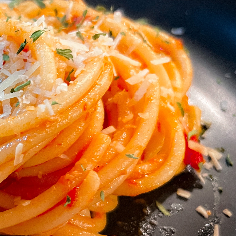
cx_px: -7
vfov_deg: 28.6
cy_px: 137
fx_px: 463
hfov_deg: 26.8
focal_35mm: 60
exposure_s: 1/60
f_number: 1.5
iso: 320
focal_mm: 5.7
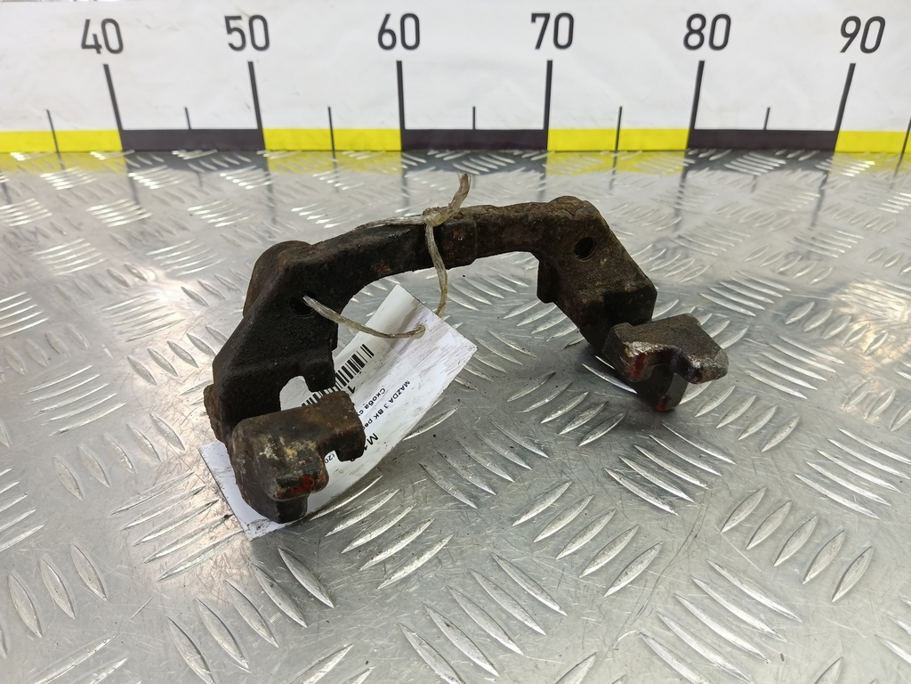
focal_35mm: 23
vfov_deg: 58.9
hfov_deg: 73.9
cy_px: 342
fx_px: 605
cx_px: 456
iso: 175
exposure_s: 1/50
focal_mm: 4.11
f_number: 1.6
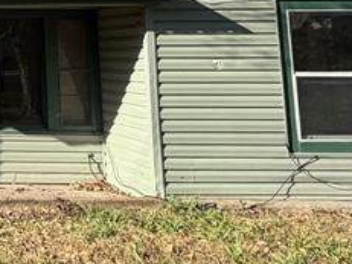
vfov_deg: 22.4
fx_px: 630
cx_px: -190
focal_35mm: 62
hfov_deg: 23.9
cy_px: -20
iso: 40
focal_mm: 2.22
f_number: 2.2
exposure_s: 1/770
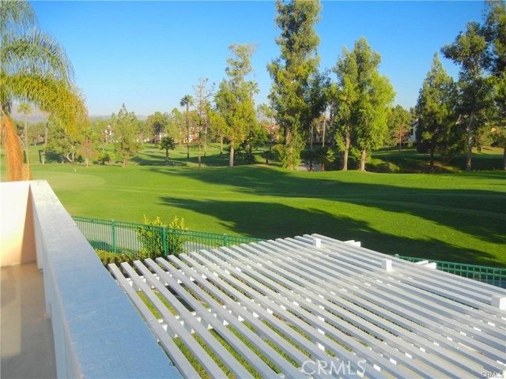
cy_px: 190
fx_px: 439
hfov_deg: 60.0
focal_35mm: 30
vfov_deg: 46.8
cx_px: 253
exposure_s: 1/722
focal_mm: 5.4
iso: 160
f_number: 3.5
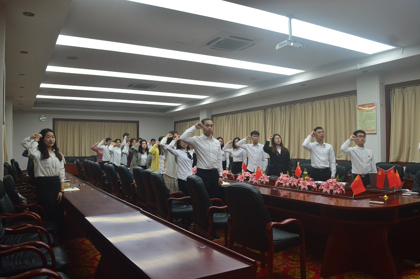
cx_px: 210
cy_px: 140
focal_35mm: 27
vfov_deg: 47.8
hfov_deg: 67.4
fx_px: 315
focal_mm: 18
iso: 800
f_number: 5
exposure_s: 1/60
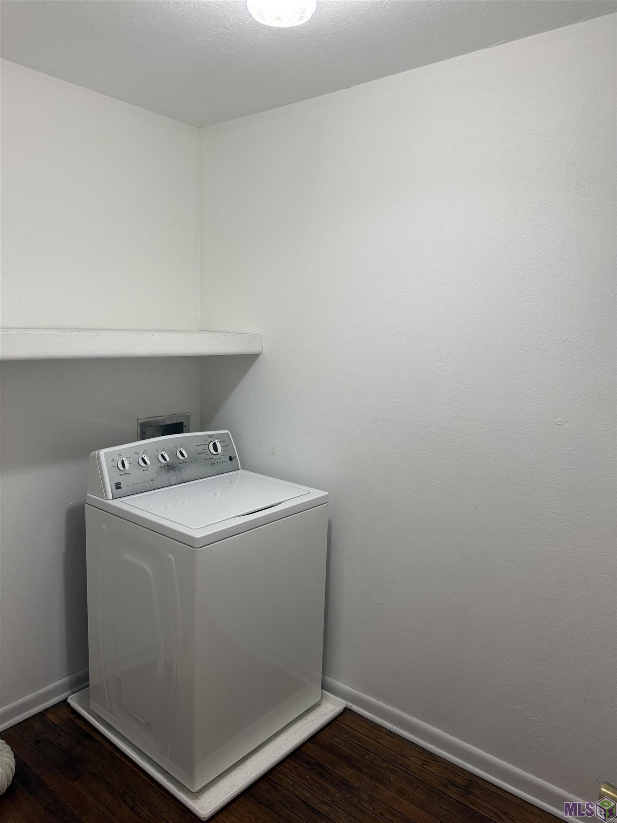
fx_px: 570
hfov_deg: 56.8
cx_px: 308
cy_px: 412
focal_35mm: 24
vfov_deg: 71.6
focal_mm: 6.76
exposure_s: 1/60
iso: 160
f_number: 1.78
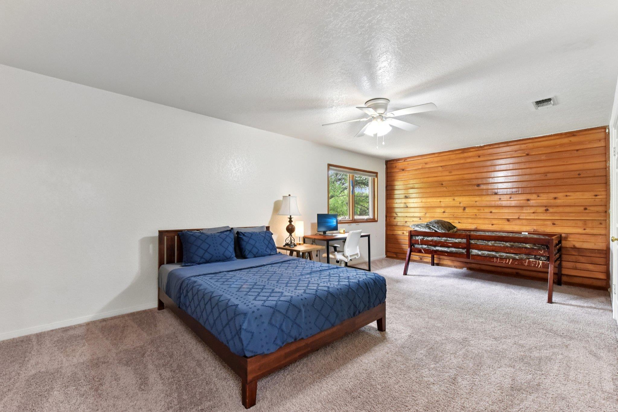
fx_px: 257
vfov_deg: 77.3
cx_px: 309
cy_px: 206
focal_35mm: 15
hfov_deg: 100.4
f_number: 8
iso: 1000
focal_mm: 15
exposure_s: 1/15
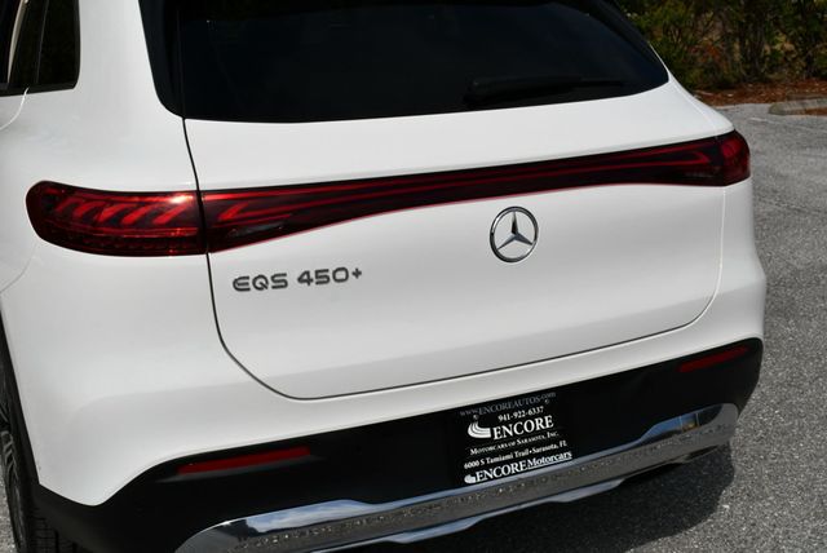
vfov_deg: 28.1
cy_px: 276
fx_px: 1104
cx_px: 414
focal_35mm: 48
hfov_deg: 41.1
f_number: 11
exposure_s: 1/500
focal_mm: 24
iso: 100
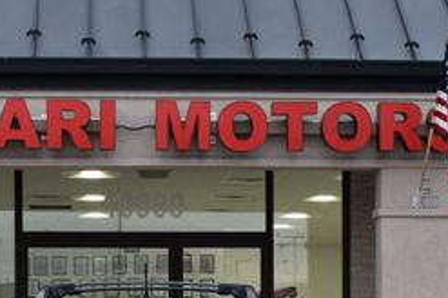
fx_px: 1255
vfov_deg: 13.2
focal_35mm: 101
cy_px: 356
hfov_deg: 20.2
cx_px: 176
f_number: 8
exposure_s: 1/50
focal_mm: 26
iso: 400
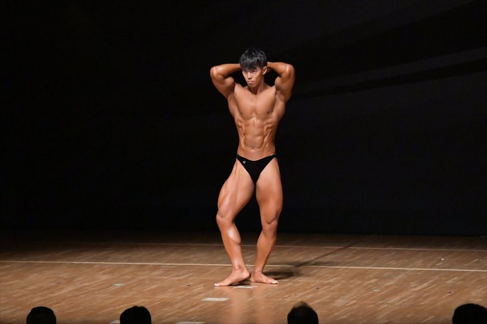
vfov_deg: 6.1
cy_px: 162
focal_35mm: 225
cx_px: 244
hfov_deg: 9.2
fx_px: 3042
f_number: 5.6
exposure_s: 1/400
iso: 12800
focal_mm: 150
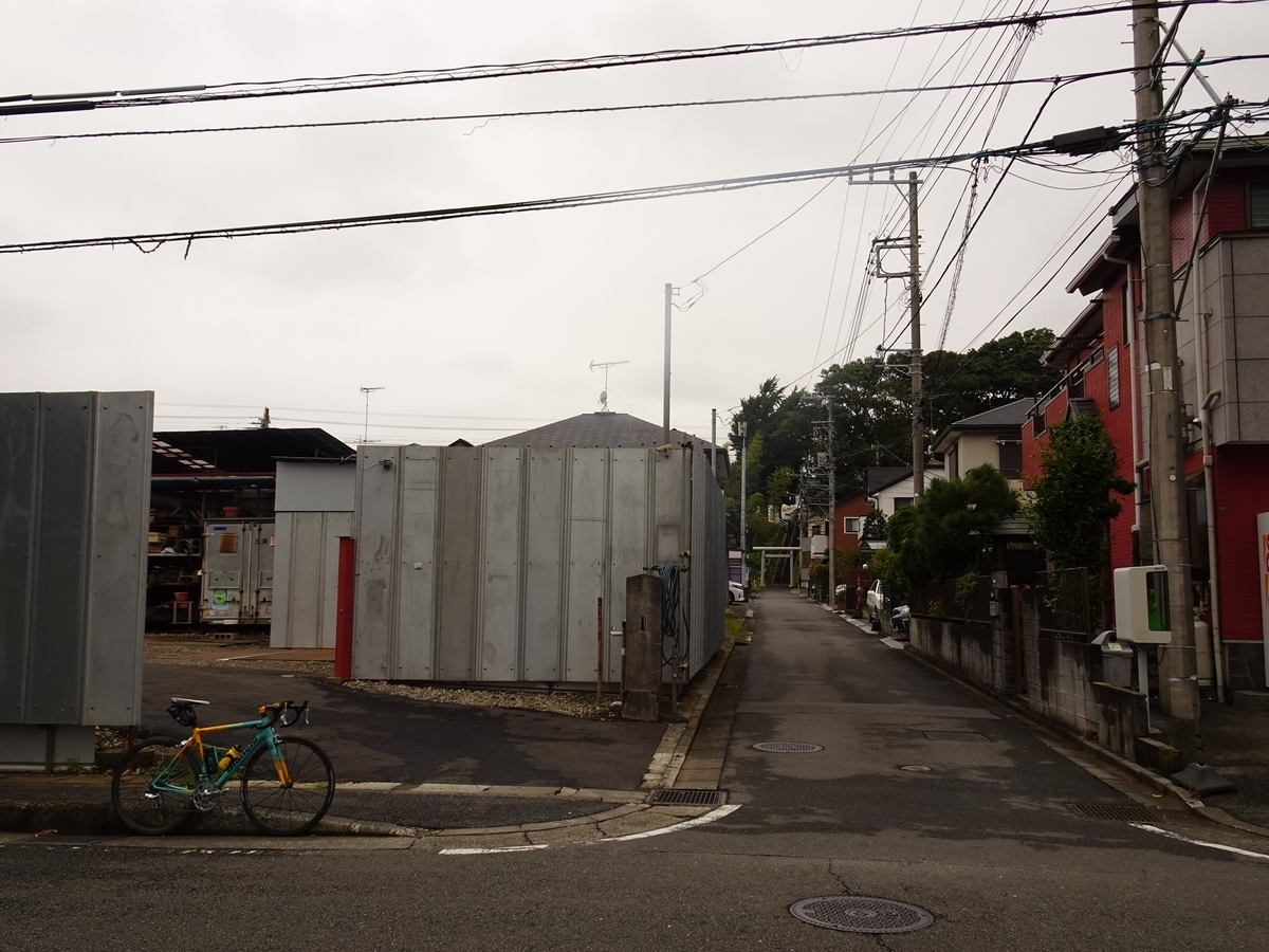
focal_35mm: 30
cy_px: 476
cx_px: 634
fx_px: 1100
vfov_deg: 46.8
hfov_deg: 60.0
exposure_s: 1/200
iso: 80
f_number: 3.5
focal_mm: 5.11
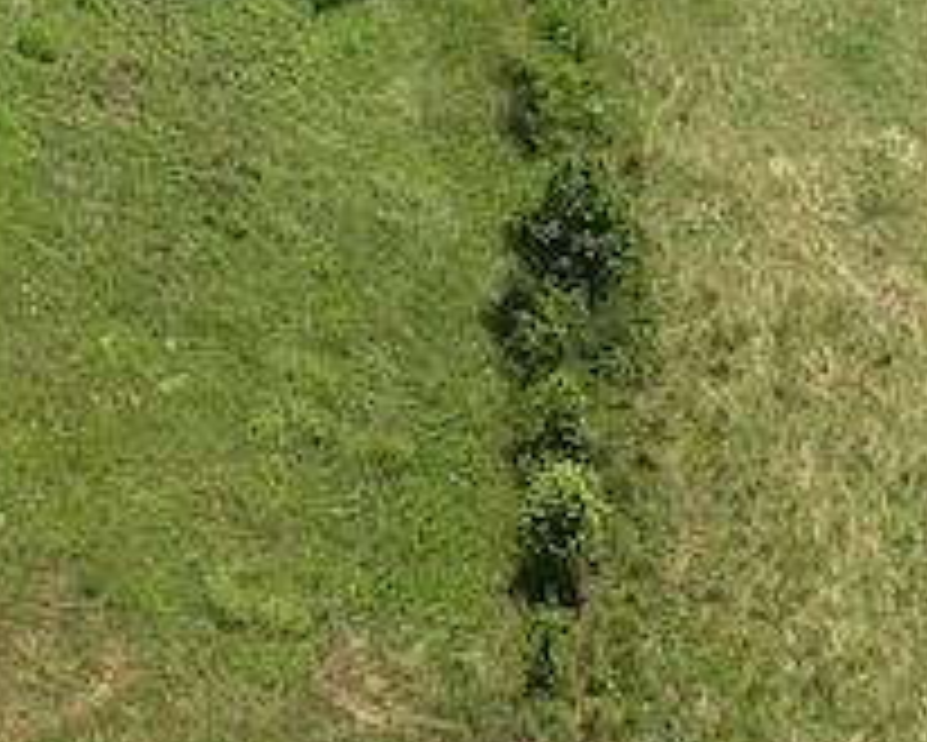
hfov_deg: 12.1
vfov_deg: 9.0
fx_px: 4364
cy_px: -897
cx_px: 428
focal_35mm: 159
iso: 100
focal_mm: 12.29
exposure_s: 1/2000
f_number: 2.8
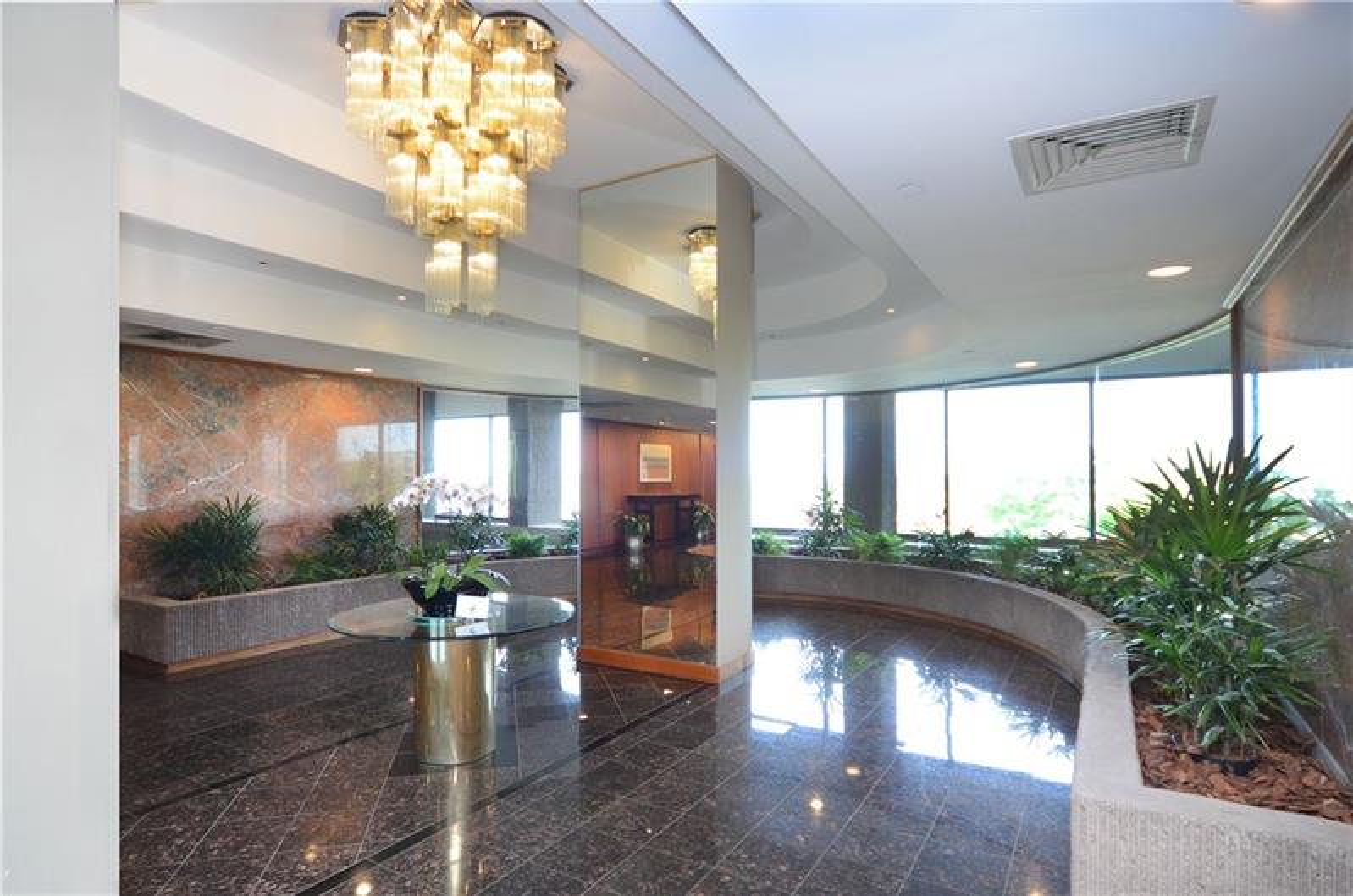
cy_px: 448
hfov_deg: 90.1
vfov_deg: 67.1
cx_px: 676
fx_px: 675
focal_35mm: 18
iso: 800
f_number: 5.6
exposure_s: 1/30
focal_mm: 12
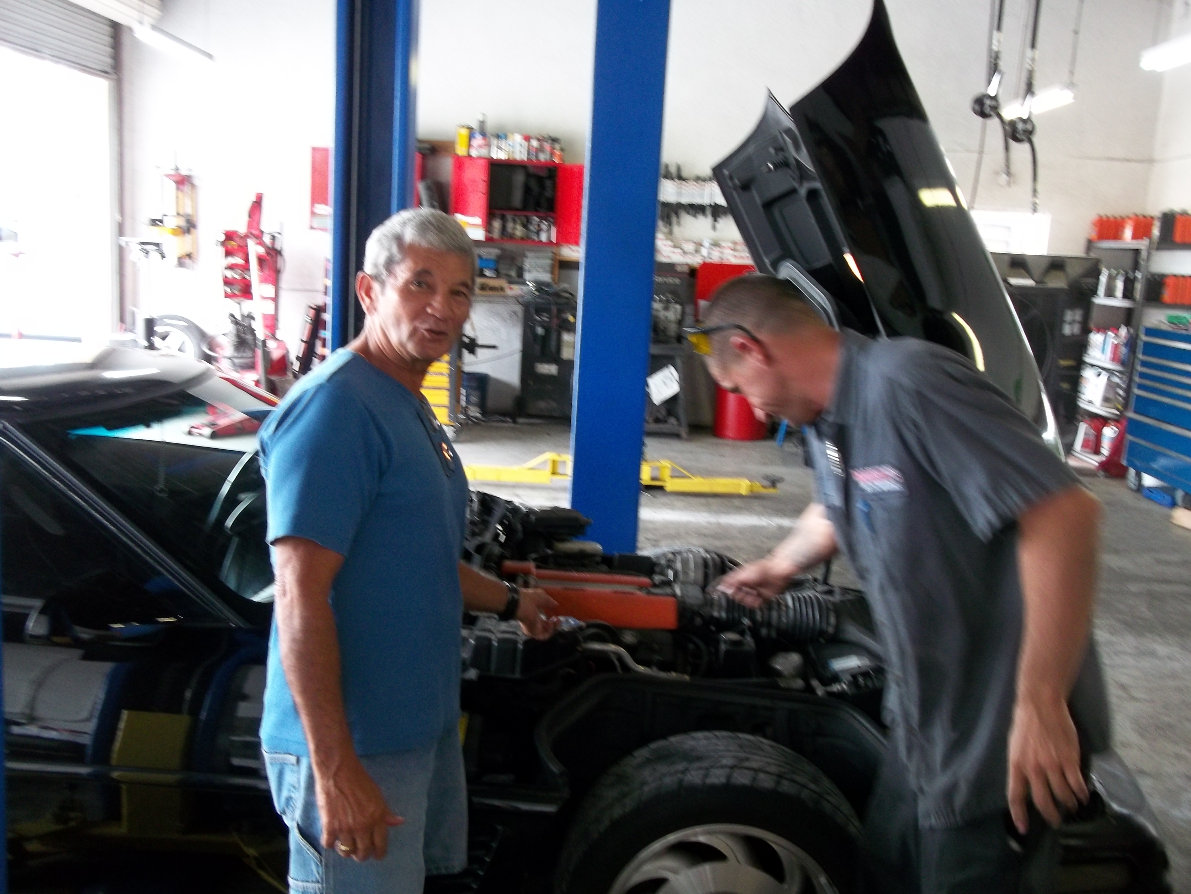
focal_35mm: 33
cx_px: 585
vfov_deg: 42.9
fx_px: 1135
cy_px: 453
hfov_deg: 55.3
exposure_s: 1/30
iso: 160
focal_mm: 5.7
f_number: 2.9
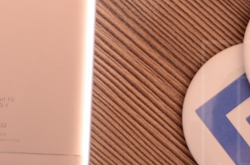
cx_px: -3
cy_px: -29
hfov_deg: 8.6
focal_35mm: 239
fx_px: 1655
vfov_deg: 5.7
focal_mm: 50
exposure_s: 1/80
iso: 400
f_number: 1.8
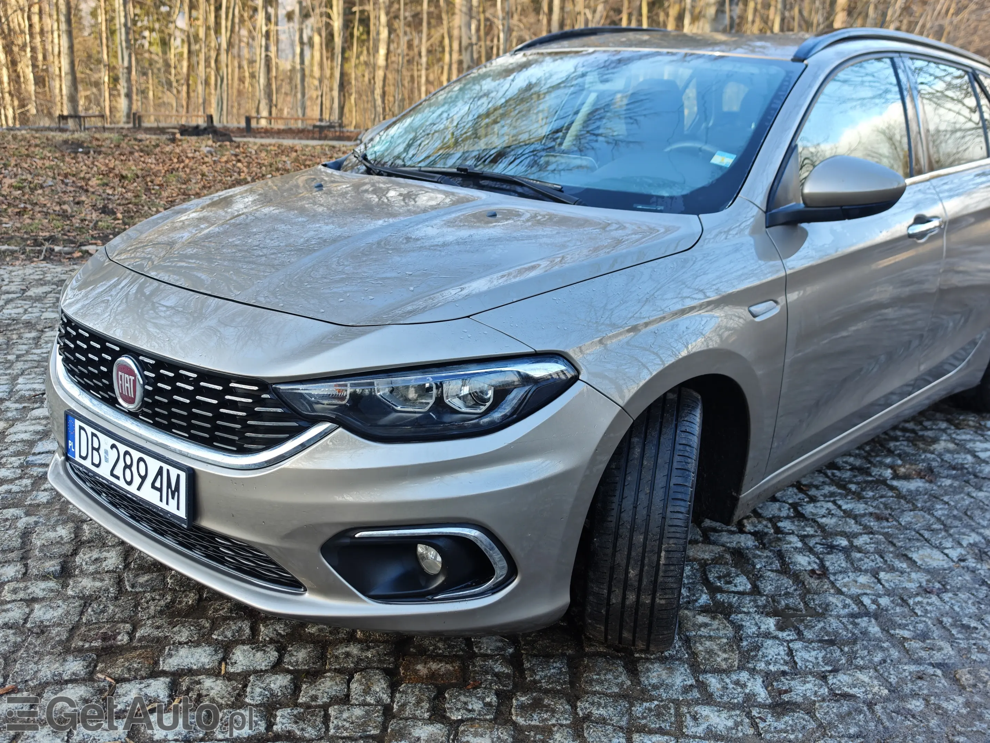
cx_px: 495
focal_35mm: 35
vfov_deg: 40.7
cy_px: 372
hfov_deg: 52.6
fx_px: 1001
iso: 64
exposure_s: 1/100
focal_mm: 8.72
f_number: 2
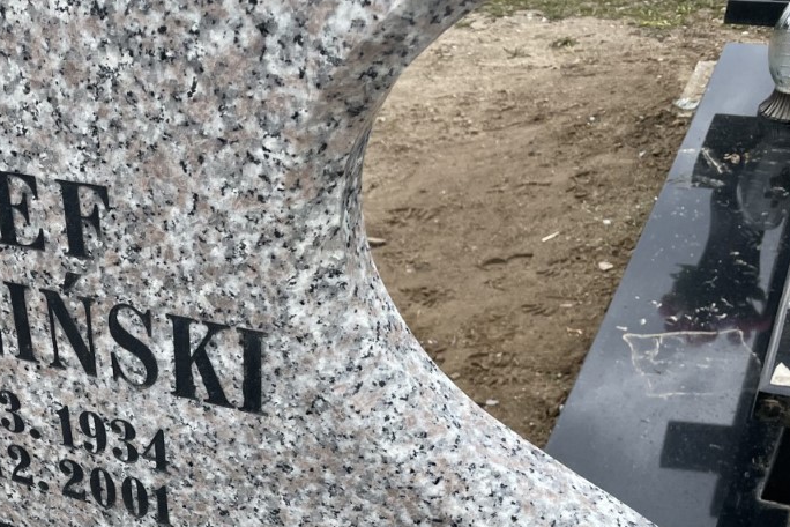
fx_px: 1119
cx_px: 92
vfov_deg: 25.2
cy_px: 522
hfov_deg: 36.7
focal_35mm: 51
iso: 32
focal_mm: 4.2
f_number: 1.6
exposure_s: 1/1171
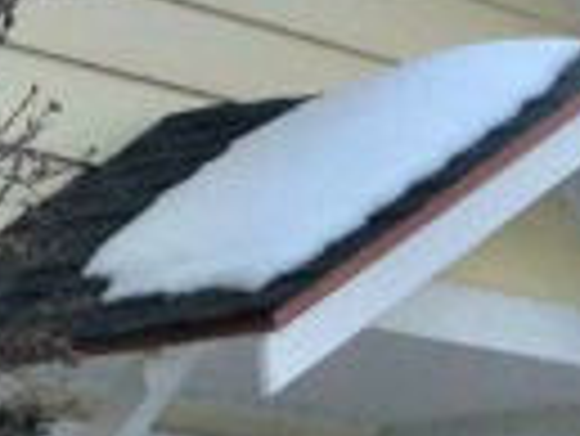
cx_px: -270
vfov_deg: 5.3
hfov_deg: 7.2
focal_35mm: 271
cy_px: 975
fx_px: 4545
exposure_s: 1/20
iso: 64
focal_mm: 4.28
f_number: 2.4
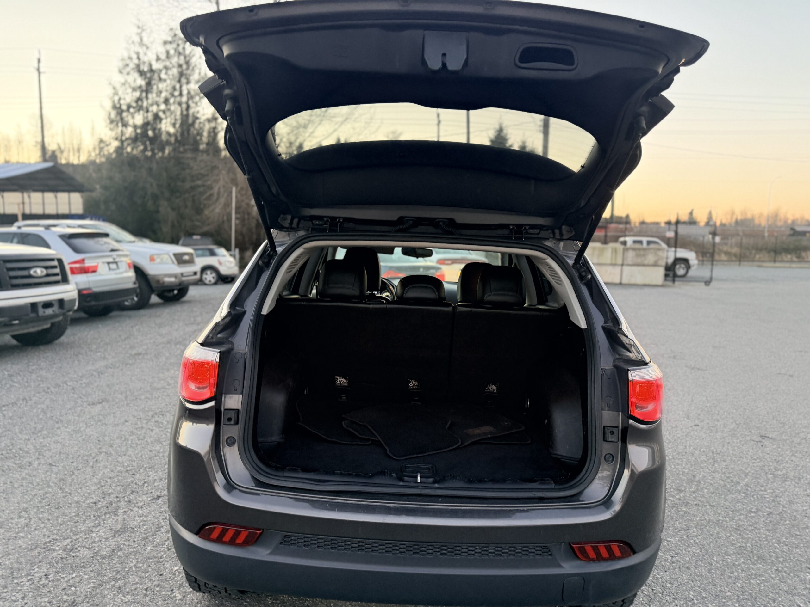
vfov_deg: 56.8
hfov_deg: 71.6
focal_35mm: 24
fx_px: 562
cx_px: 405
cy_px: 304
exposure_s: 1/60
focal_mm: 6.76
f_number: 1.78
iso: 320
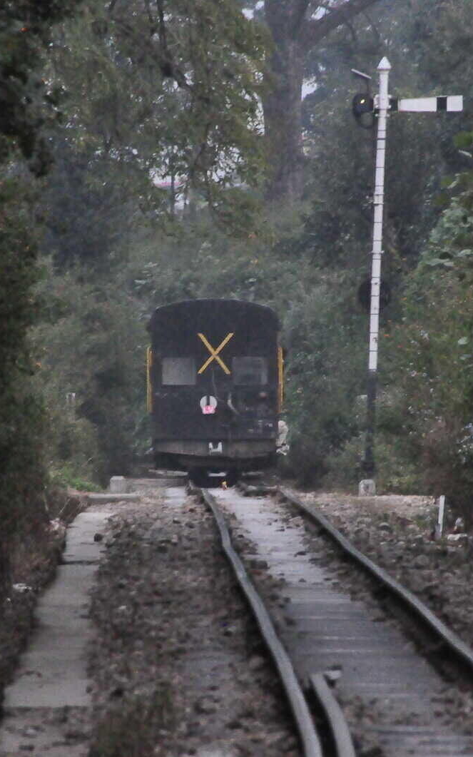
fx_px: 11882
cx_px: 247
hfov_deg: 2.3
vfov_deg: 3.6
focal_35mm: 576
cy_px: 378
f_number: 14
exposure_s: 1/60
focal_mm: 250
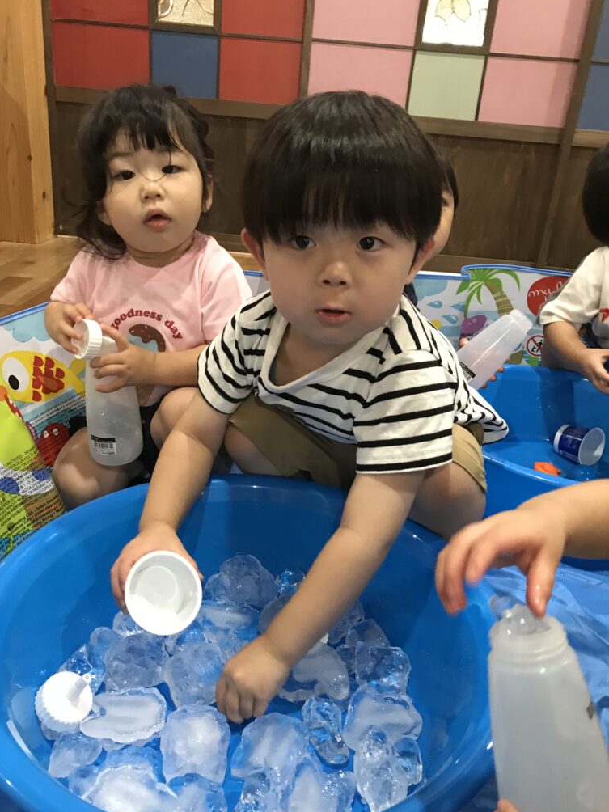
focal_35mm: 29
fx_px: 680
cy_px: 400
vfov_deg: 61.7
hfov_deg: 48.2
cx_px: 294
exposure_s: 1/11
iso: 100
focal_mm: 3.99
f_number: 1.8
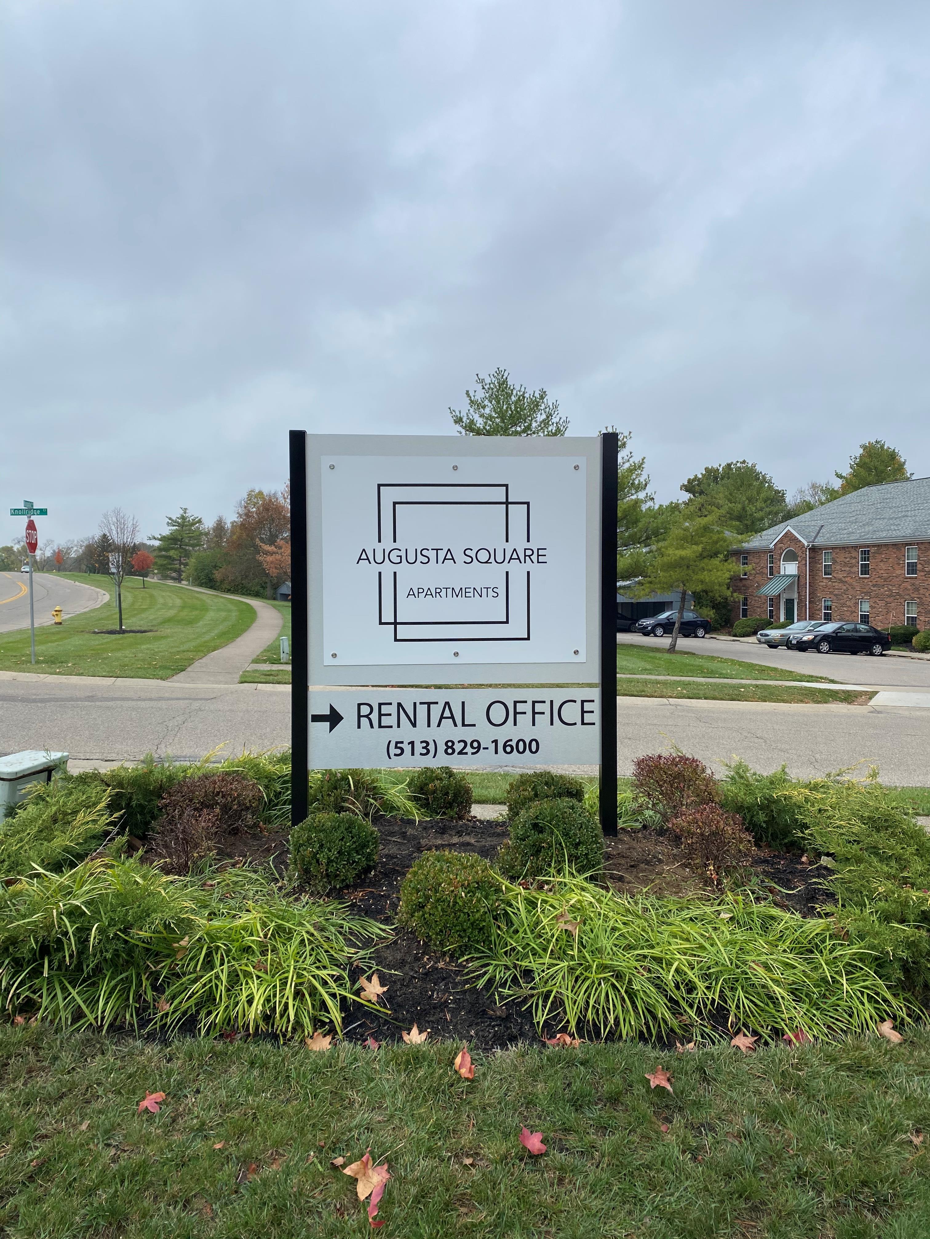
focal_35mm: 26
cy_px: 620
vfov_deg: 67.3
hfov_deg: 53.1
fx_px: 931
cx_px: 465
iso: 32
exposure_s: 1/1504
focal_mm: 4.25
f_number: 1.8
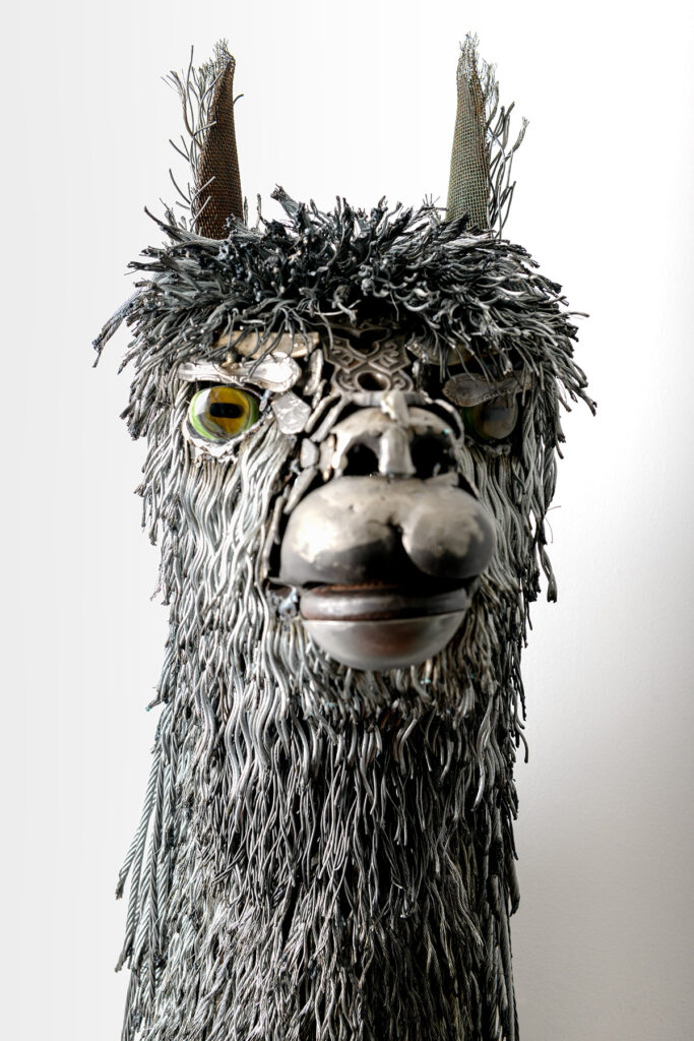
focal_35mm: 52
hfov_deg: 26.0
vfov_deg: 38.2
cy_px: 520
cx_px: 347
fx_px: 1503
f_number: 9
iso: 100
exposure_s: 1/250
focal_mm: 52
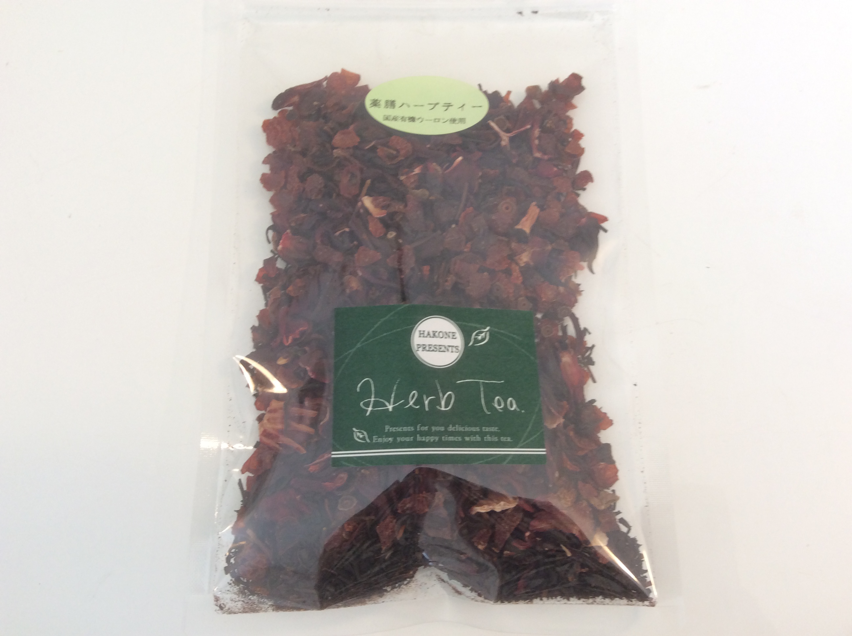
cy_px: 318
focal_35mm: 32
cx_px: 426
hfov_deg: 56.9
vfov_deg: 44.1
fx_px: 786
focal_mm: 3.3
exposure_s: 1/24
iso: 50
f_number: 2.4
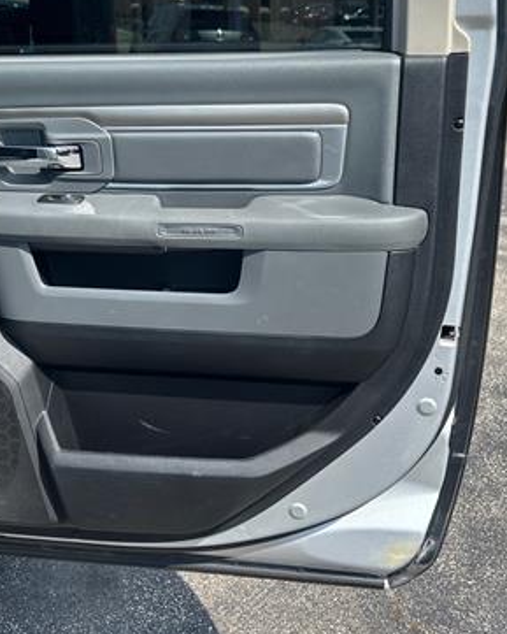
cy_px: 228
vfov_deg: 40.8
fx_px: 844
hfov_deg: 33.4
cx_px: 212
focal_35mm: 45
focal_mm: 5.7
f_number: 1.5
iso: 50
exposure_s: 1/2045
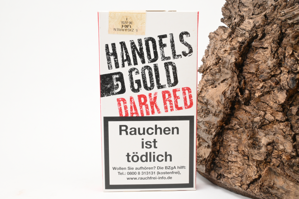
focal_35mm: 38
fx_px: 311
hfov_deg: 51.3
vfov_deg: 35.5
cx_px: 150
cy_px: 100
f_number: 22
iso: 640
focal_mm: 25
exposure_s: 1/15
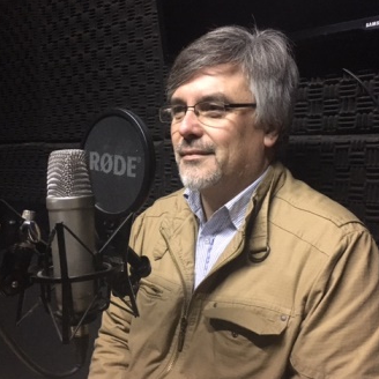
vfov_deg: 47.2
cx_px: 200
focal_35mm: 35
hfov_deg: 47.2
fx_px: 434
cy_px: 188
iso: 320
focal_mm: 4.15
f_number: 2.2
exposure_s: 1/17
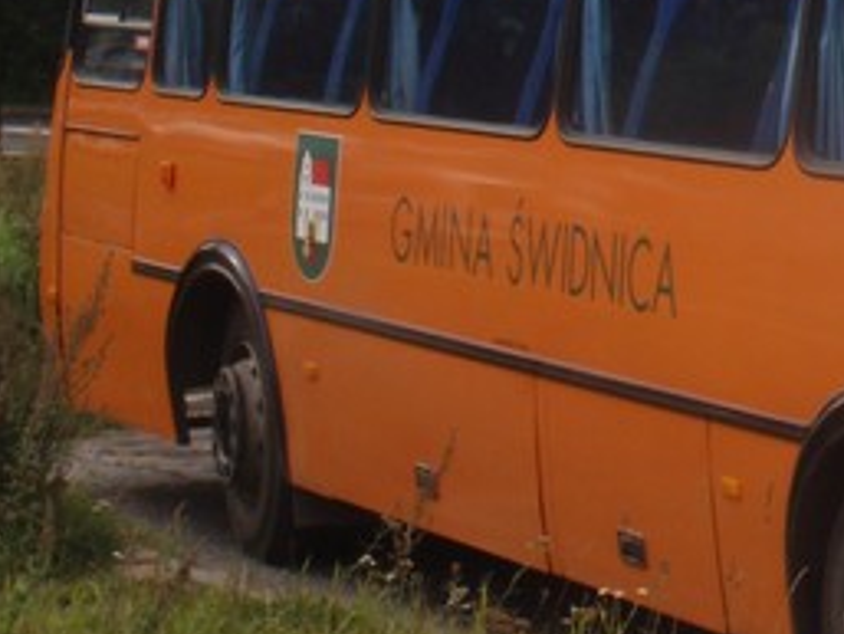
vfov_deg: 10.5
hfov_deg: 13.2
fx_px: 3415
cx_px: 1307
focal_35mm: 140
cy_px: 8
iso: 80
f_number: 9
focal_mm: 7.25
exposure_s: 1/80
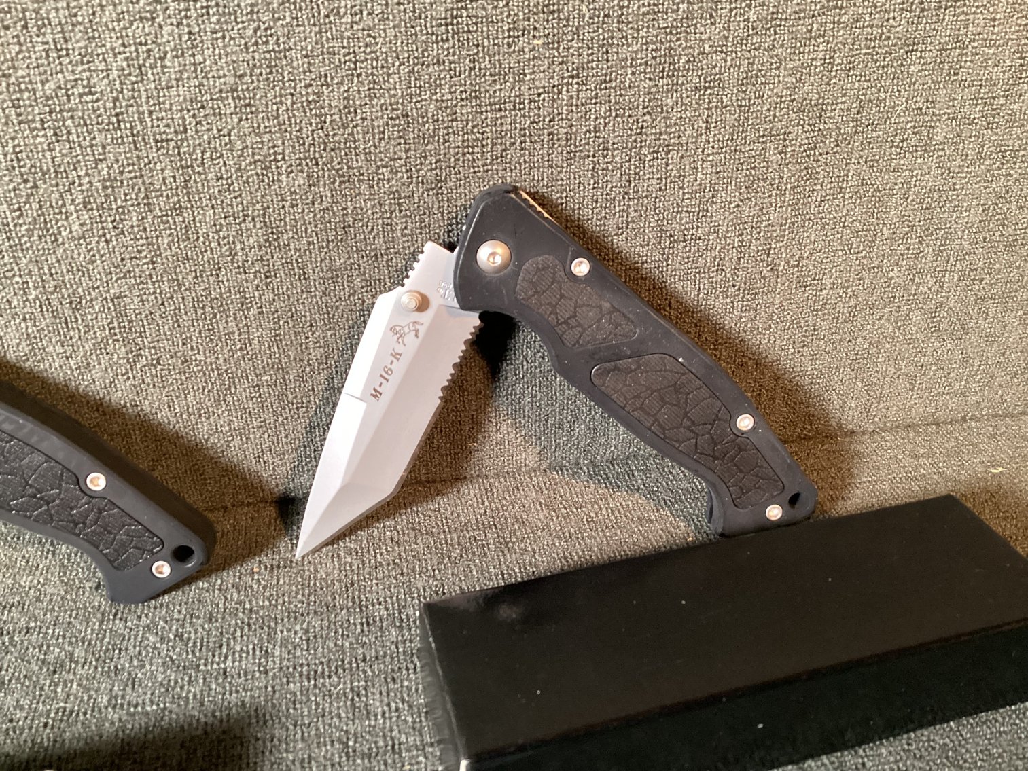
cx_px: 514
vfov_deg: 45.4
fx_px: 921
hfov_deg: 58.3
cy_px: 386
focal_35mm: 31
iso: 400
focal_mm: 3.3
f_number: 2.4
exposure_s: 1/33
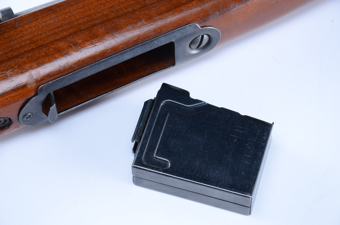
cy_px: 112
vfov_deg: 10.7
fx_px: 1202
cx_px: 170
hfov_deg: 16.1
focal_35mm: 128
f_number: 8
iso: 100
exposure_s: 1/100
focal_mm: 85
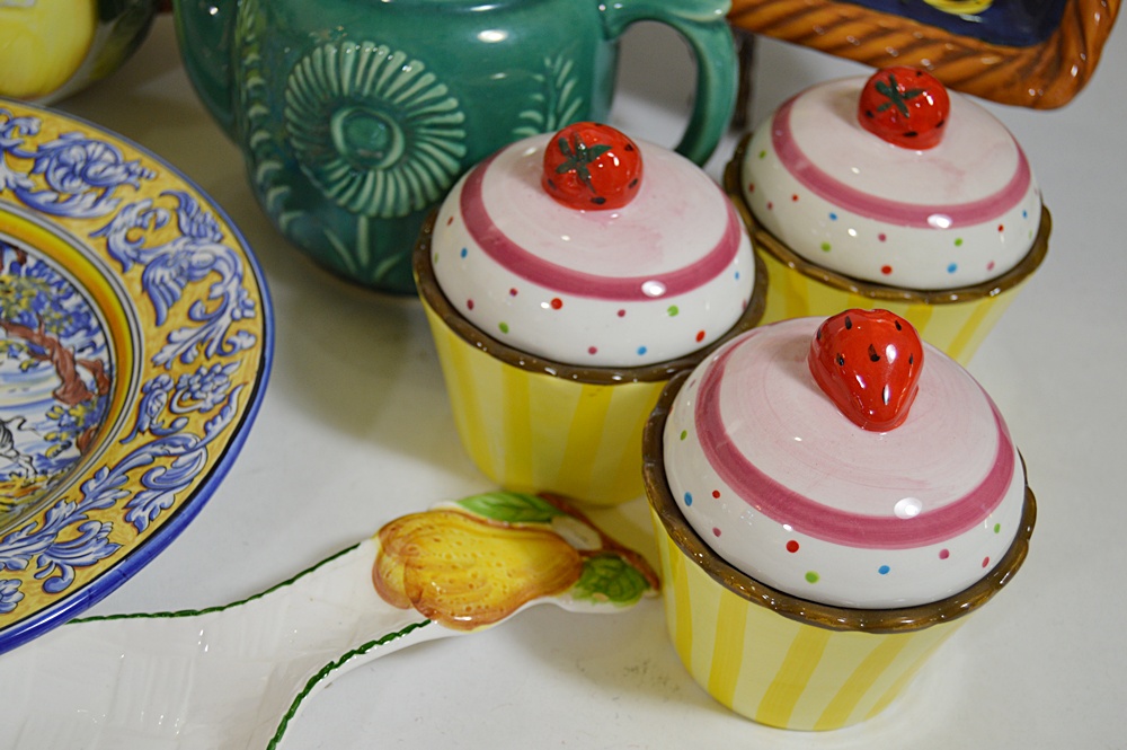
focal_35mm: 60
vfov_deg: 22.6
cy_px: 375
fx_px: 1877
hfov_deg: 33.4
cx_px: 564
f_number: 5
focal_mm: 40
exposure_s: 1/80
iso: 400
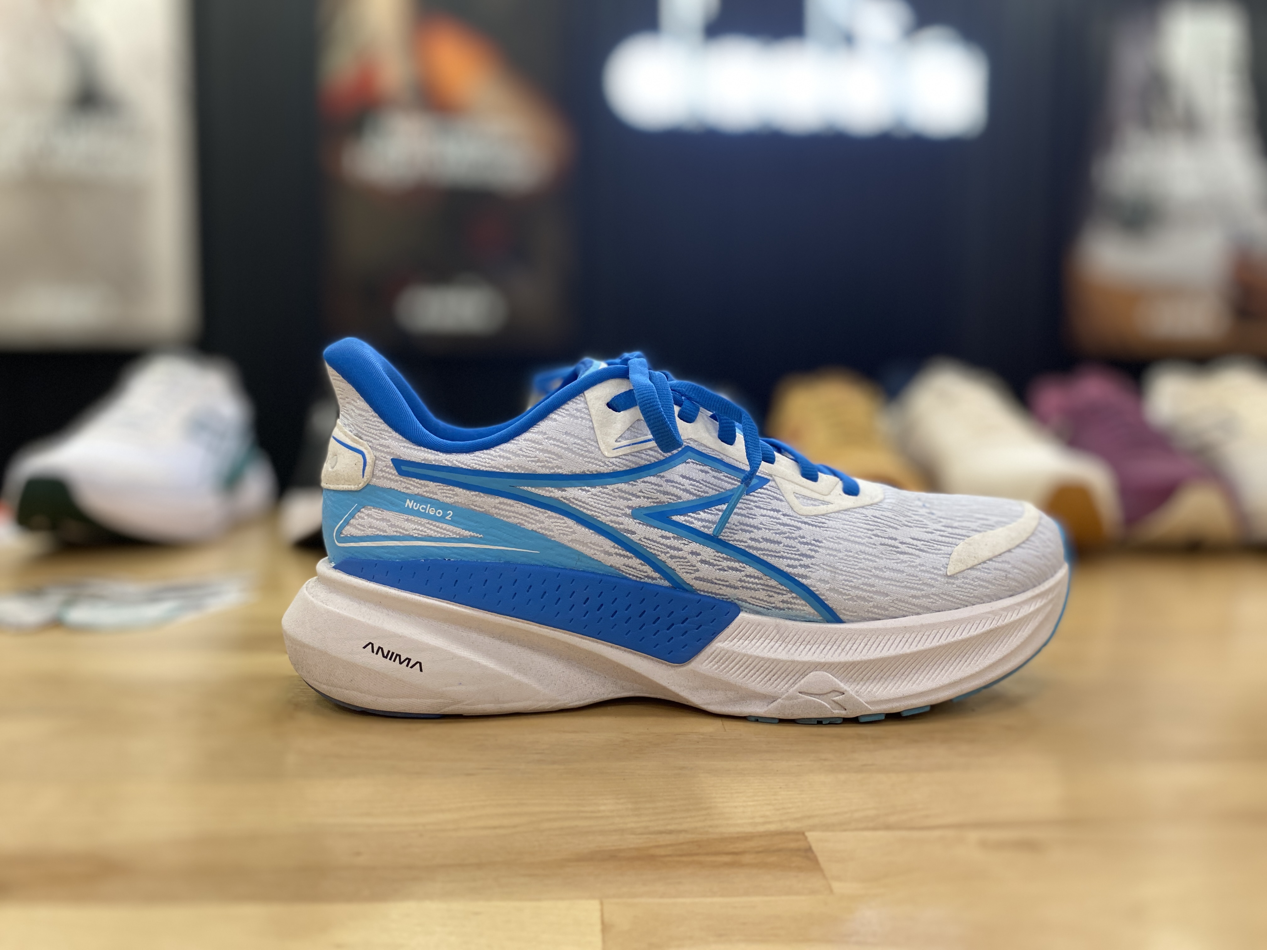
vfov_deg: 53.1
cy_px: 475
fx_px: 952
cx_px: 634
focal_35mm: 26
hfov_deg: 67.3
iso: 100
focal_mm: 4.25
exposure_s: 1/60
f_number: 1.8
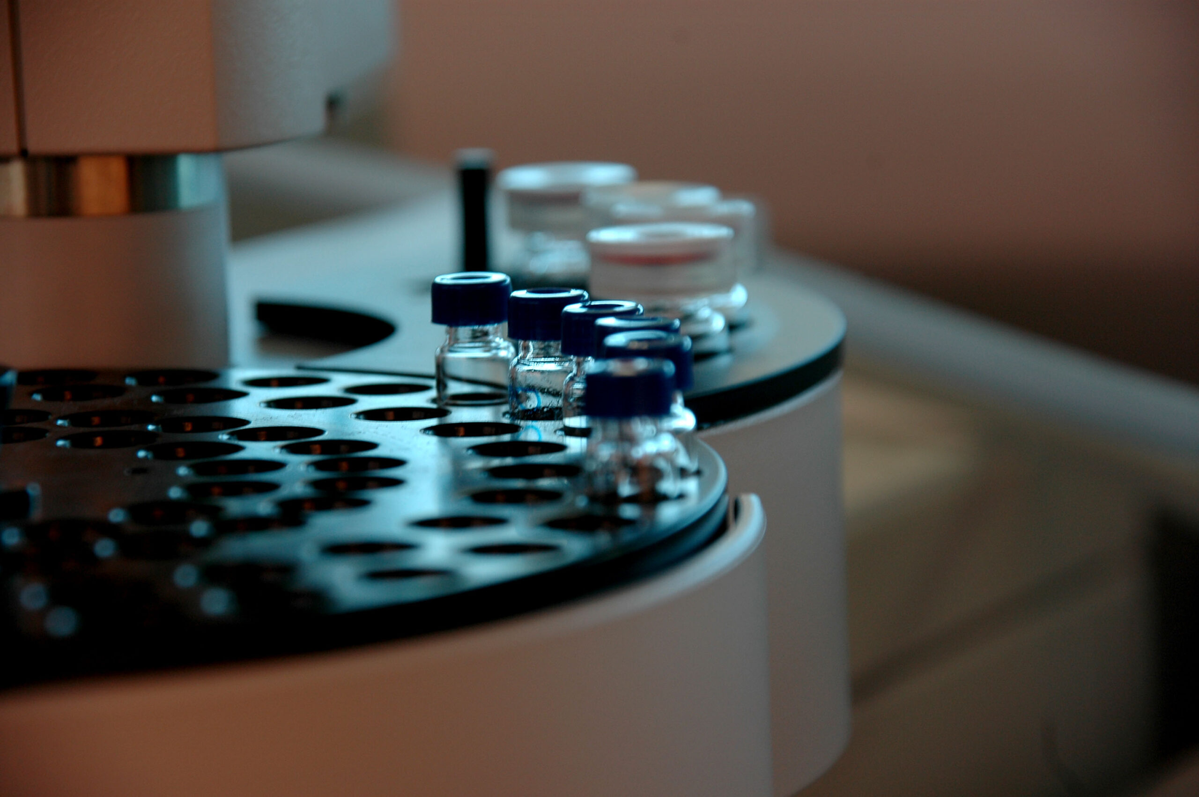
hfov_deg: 11.8
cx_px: 600
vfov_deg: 7.9
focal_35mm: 174
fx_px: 5790
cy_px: 398
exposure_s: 1/20
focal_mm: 116
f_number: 6.3
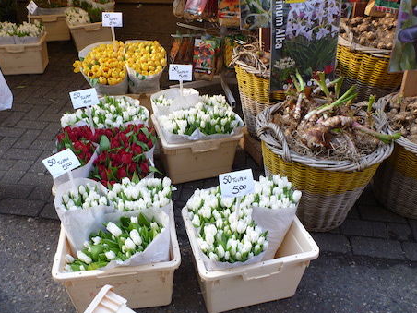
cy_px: 158
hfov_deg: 58.3
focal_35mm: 31
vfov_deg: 45.4
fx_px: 373
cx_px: 193
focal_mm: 4.9
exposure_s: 1/60
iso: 125
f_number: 3.3
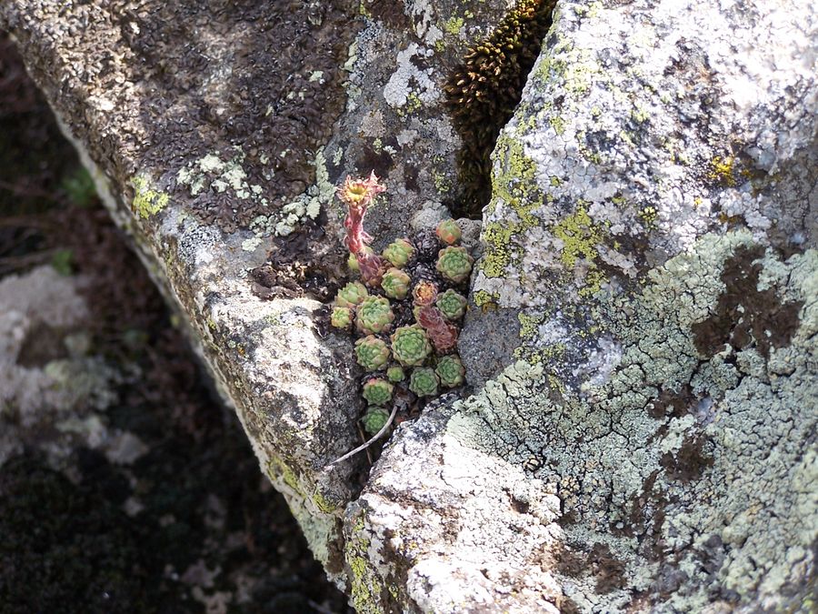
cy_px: 307
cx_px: 409
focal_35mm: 128
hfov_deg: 15.4
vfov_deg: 11.6
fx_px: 3025
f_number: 3.2
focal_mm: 21.2
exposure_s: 1/180
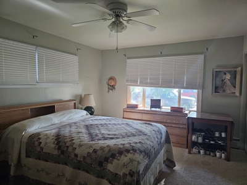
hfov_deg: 73.9
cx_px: 124
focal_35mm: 23
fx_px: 164
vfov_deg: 58.9
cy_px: 92
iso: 640
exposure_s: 1/240
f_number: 1.7
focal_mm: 6.3
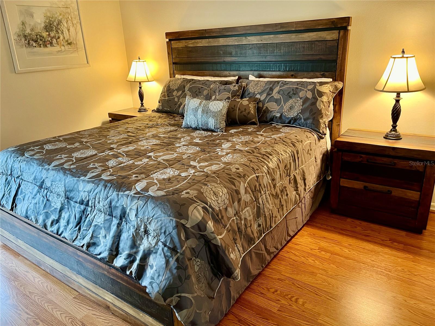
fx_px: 327
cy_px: 163
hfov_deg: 67.3
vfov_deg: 53.1
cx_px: 218
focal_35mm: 26
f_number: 1.6
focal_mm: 5.1
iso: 400
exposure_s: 1/60
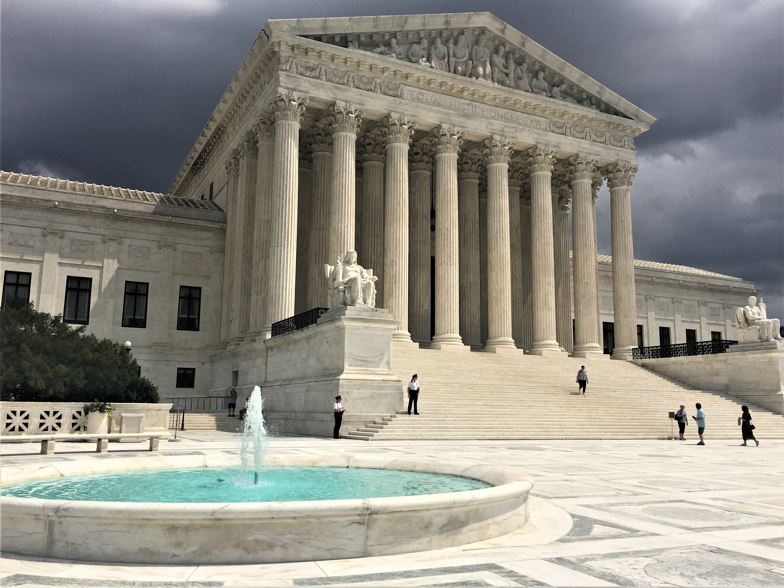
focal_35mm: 29
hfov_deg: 61.7
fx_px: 657
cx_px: 392
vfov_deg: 48.2
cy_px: 294
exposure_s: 1/5917
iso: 25
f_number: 2.2
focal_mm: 4.15
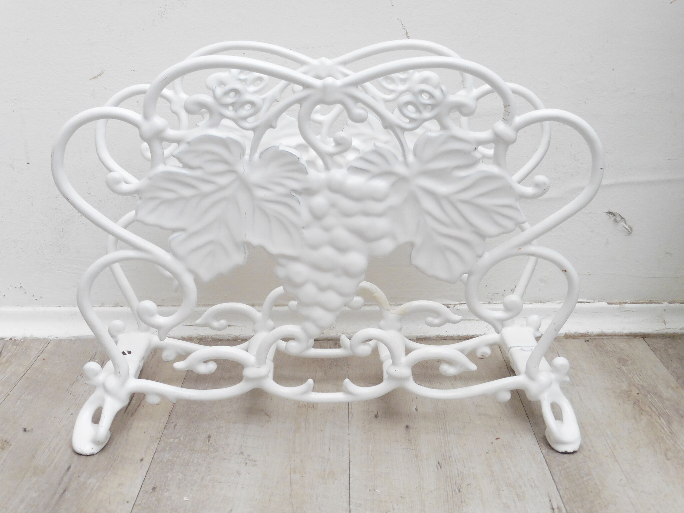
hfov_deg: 42.9
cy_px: 256
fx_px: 869
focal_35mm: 44
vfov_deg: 32.9
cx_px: 342
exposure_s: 1/60
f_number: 4.1
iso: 400
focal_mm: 7.9
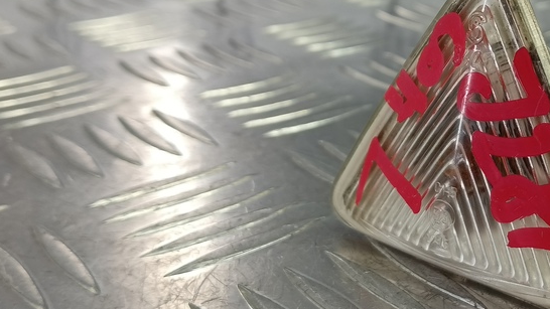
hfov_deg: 40.9
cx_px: 479
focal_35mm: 47
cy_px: 115
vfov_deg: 25.3
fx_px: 685
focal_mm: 4.11
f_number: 1.6
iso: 86
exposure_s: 1/50
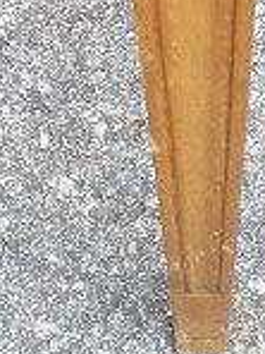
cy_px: -77
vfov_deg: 12.4
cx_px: 189
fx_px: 1592
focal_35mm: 156
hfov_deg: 9.5
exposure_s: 1/100
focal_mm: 6.3
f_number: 3.1
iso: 50
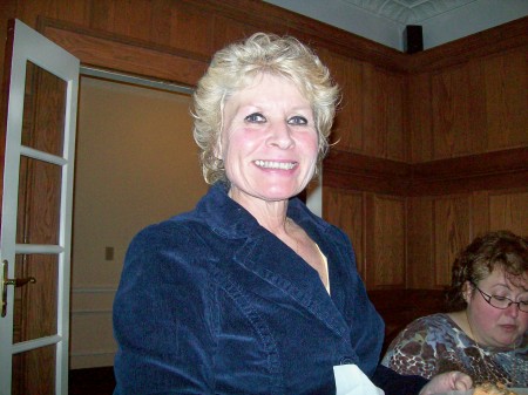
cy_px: 198
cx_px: 264
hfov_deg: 51.4
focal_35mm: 36
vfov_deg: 39.6
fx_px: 549
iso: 200
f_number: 2.7
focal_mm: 6
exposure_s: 1/64
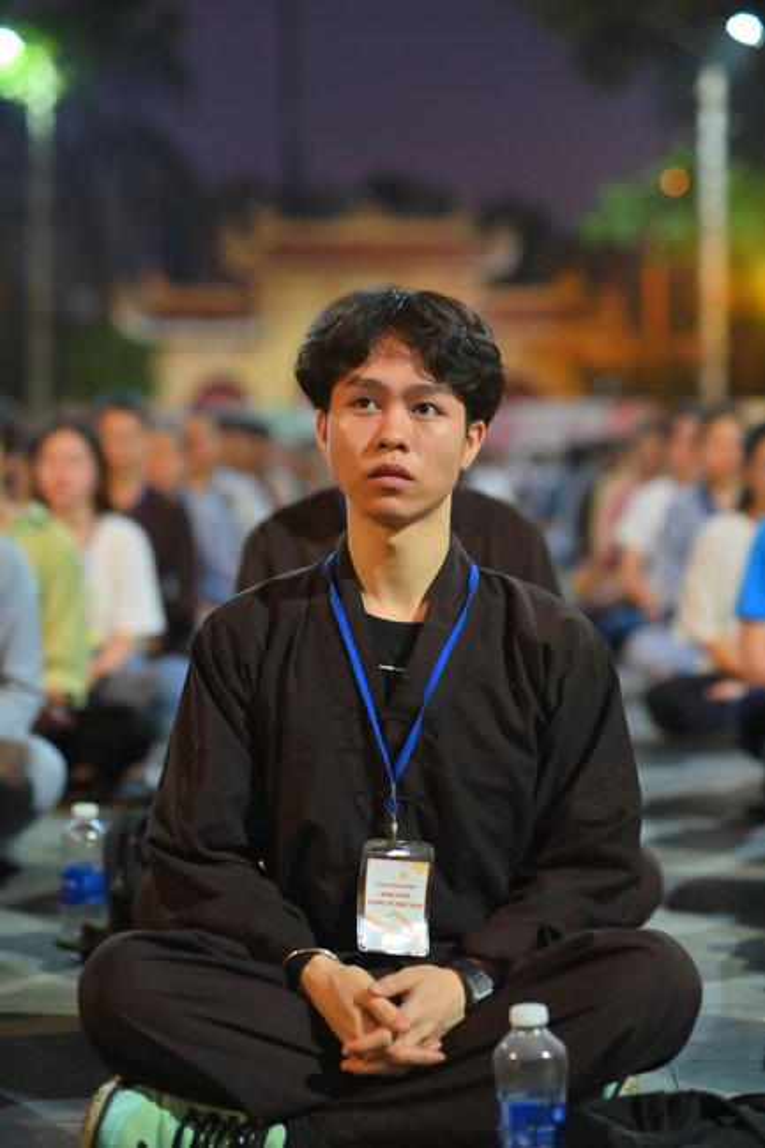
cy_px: 574
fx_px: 2711
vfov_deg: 23.9
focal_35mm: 85
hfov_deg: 16.1
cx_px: 382
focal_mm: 85
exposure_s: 1/125
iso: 1250
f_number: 2.8
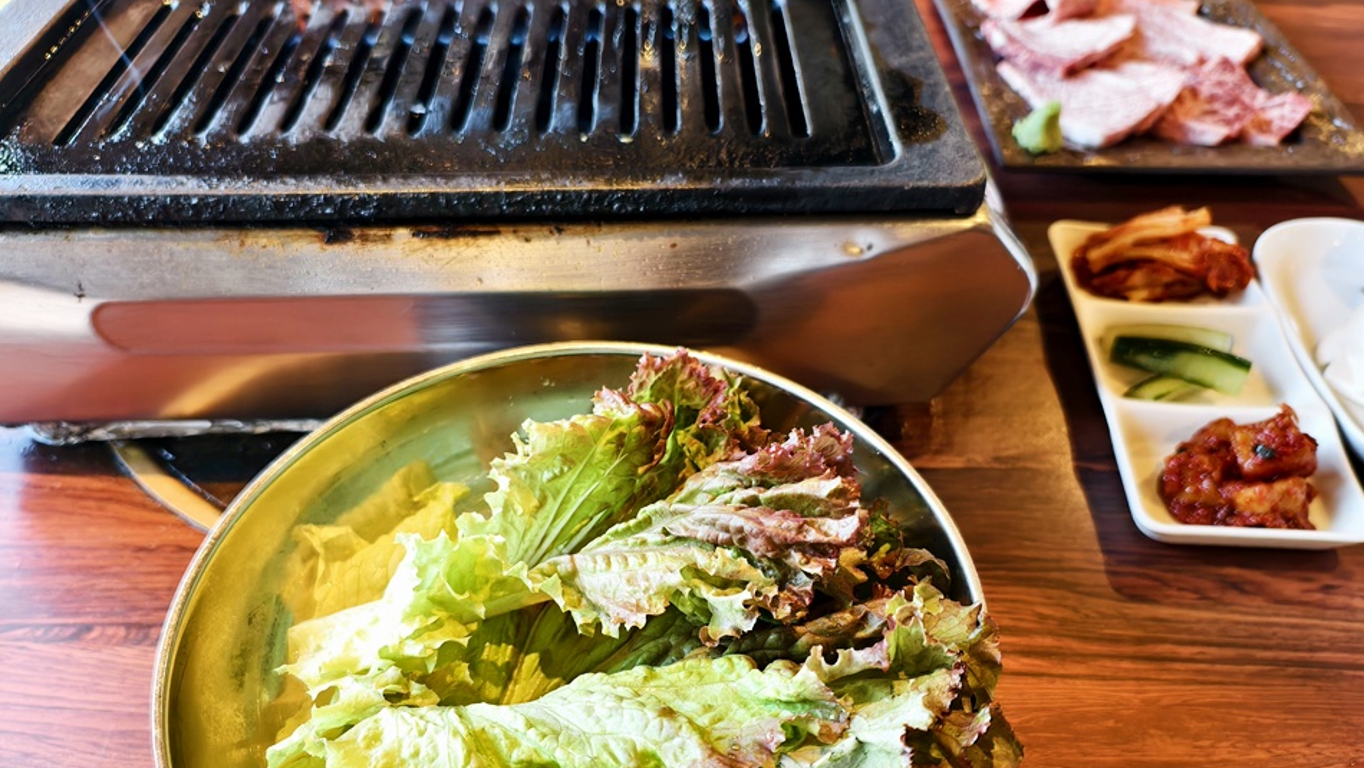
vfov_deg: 42.5
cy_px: 497
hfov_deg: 69.8
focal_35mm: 27
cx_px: 704
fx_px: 977
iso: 463
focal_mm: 6.54
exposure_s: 1/120
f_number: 1.57
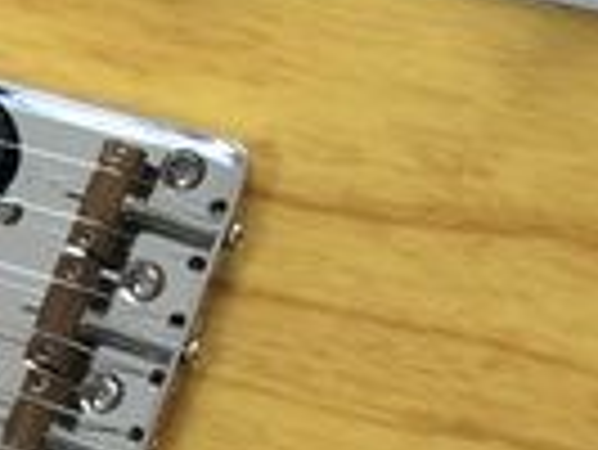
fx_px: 3009
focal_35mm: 174
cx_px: -724
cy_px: 387
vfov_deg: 8.5
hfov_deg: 10.2
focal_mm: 4.15
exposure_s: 1/60
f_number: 2.2
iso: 40
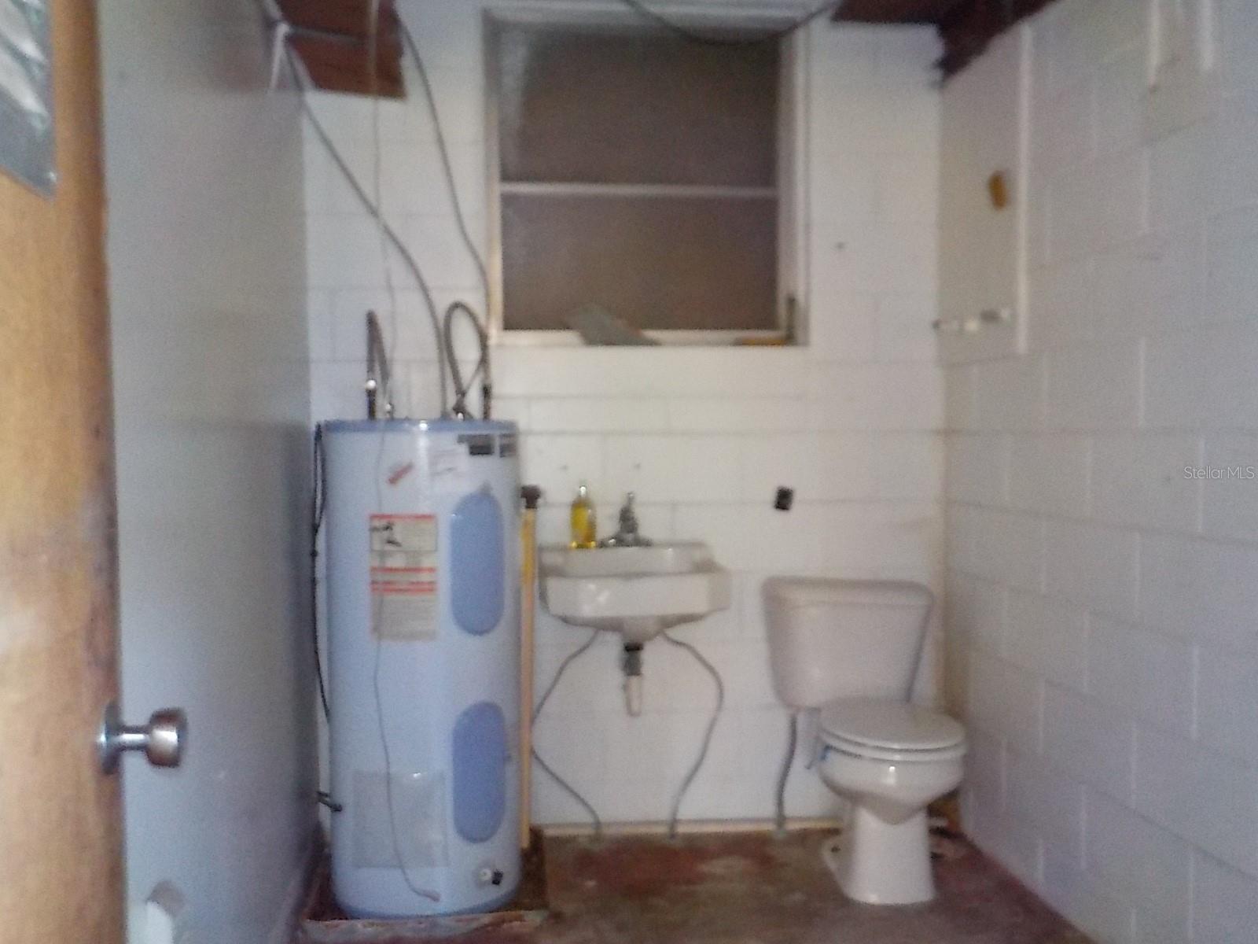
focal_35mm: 30
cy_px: 472
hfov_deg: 60.0
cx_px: 629
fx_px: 1090
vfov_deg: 46.8
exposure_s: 1/6
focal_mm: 4.1
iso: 800
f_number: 3.3
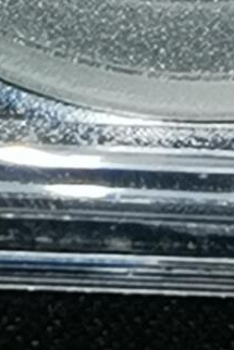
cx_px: 189
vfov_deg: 4.5
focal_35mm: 448
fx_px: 4363
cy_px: -520
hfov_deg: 3.1
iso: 64
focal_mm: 6.67
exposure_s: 1/100
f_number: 1.9
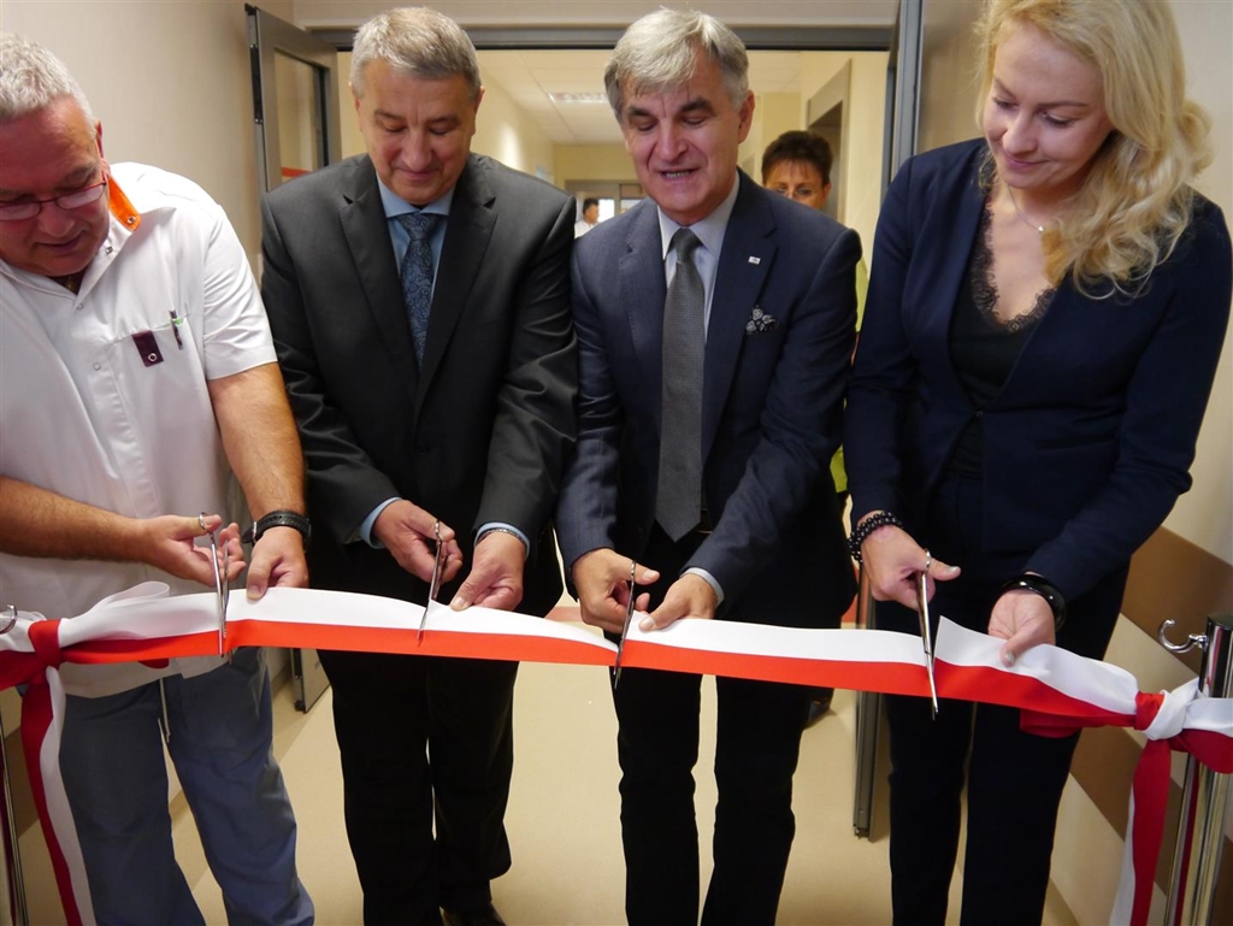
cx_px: 616
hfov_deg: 63.4
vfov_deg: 49.8
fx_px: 998
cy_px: 463
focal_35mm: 28
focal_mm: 14
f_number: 3.5
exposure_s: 1/40
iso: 800
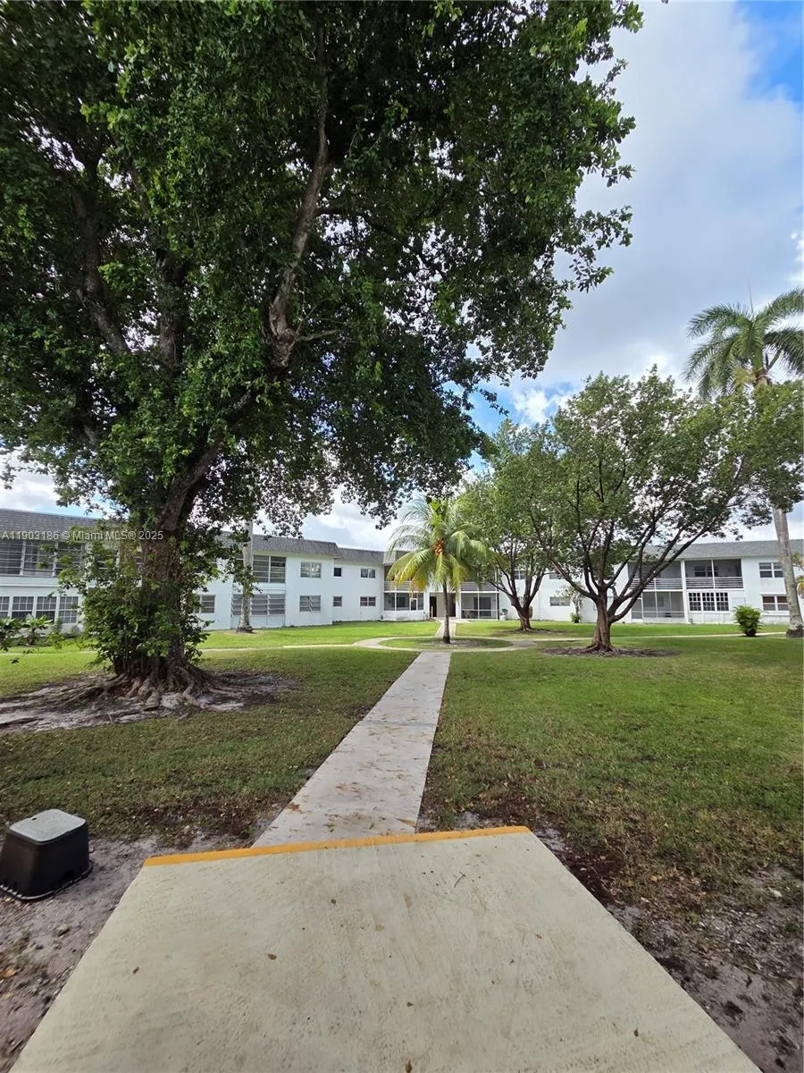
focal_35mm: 13
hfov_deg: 89.9
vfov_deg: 106.2
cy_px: 536
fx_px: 403
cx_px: 402
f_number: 2.2
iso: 50
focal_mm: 2.2
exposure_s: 1/736
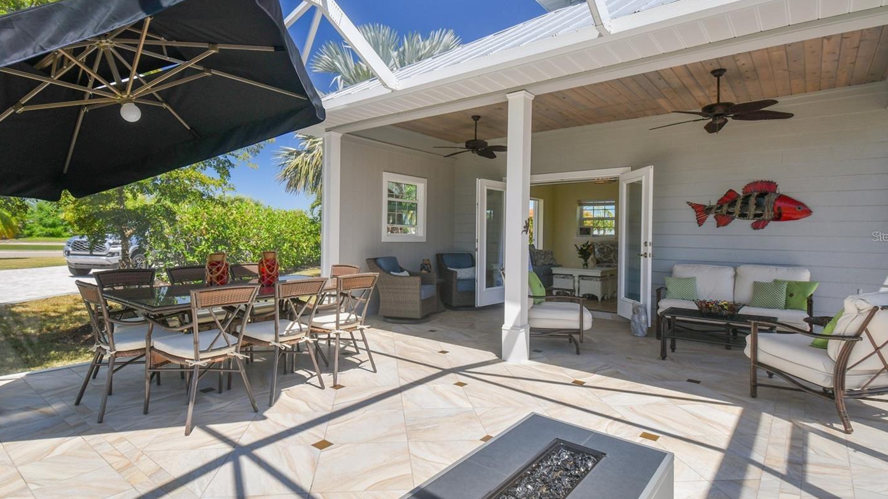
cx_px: 423
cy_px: 236
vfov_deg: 61.0
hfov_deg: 92.6
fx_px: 424
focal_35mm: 18
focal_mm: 10
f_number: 7.1
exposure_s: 1/125
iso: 100
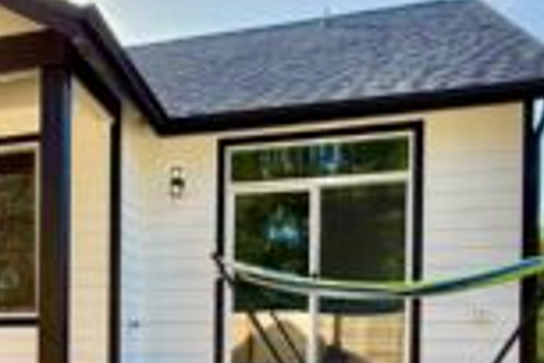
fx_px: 574
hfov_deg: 41.0
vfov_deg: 35.0
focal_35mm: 38
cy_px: 196
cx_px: -50
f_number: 2.2
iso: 50
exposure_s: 1/694
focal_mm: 2.22
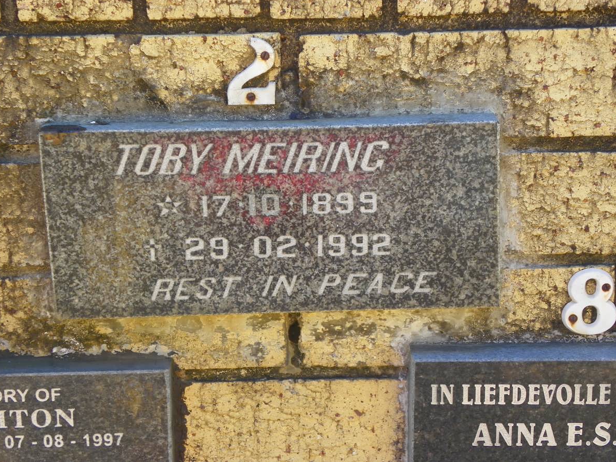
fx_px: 1406
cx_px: 307
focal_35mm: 79
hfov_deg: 24.7
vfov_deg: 18.7
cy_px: 229
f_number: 4
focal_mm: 13.8
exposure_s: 1/50
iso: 64
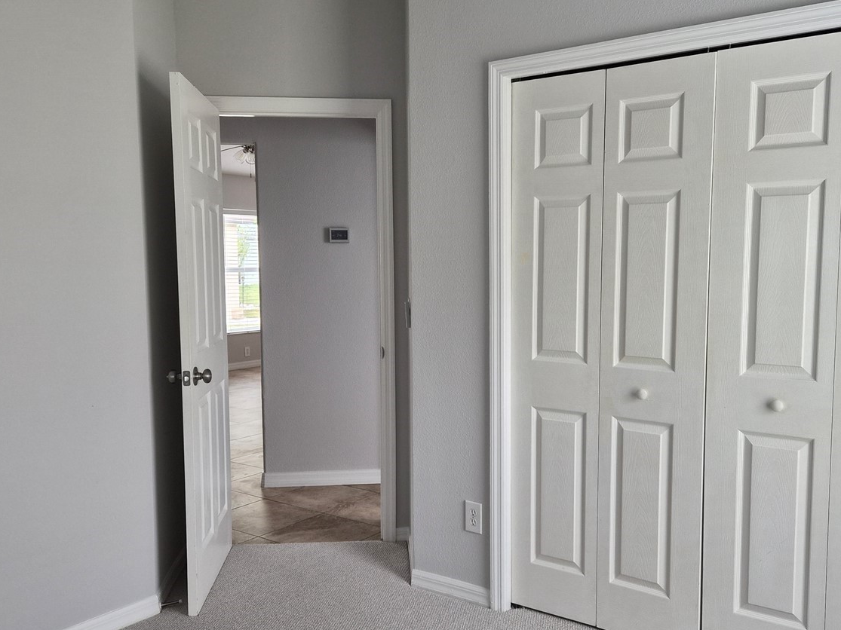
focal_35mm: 33
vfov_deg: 42.9
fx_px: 802
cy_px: 343
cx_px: 449
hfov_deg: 55.3
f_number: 1.8
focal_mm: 5.4
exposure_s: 1/180
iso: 200
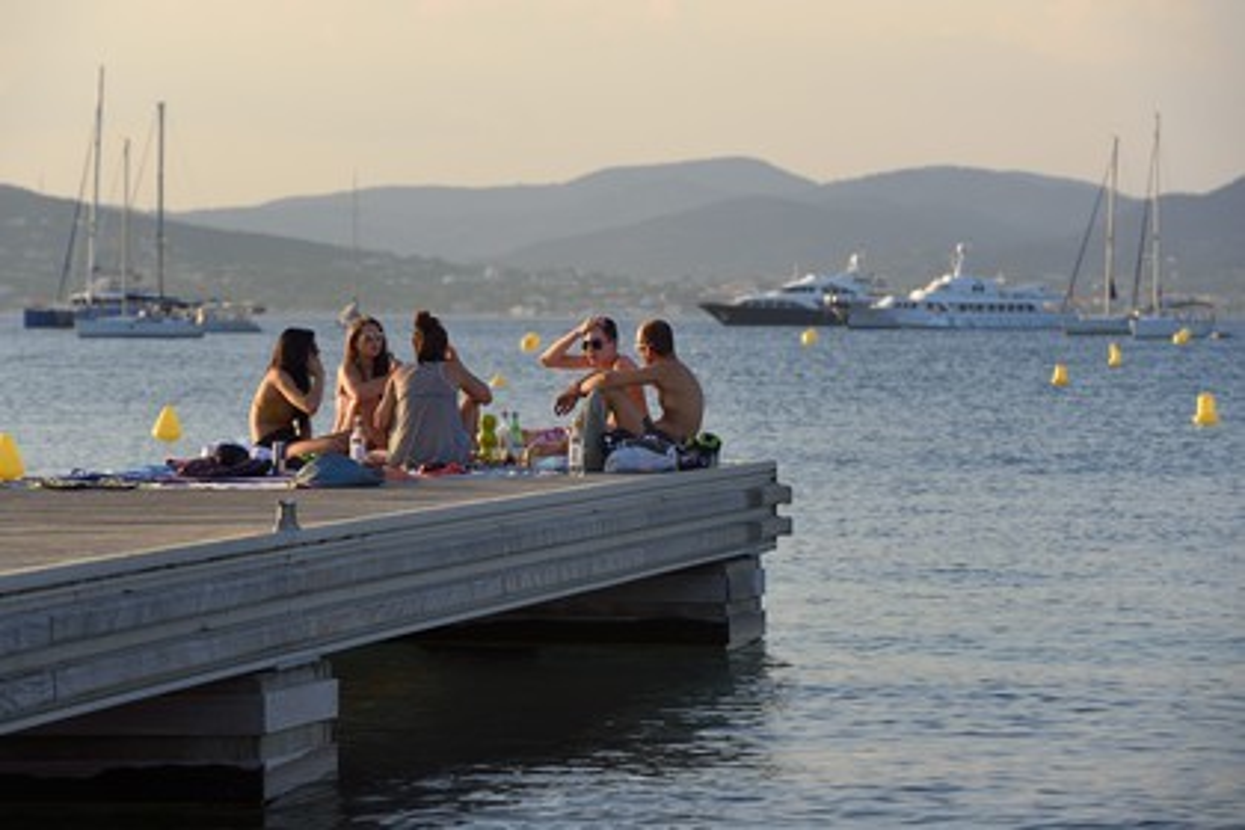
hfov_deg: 12.8
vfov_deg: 8.6
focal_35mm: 160
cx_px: 622
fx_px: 5533
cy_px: 415
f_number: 7.1
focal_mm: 160
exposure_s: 1/250
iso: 200
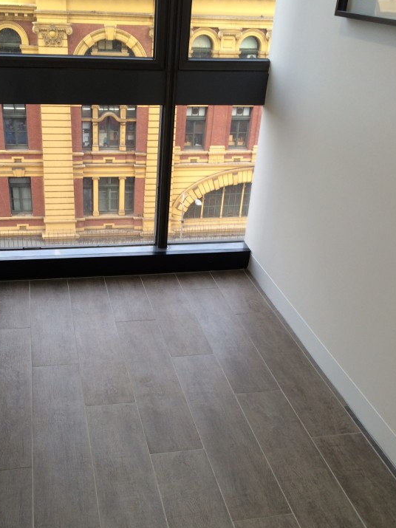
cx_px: 152
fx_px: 595
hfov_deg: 36.6
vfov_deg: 47.6
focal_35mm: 39
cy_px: 311
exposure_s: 1/60
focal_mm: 4.12
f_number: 2.2
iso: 40
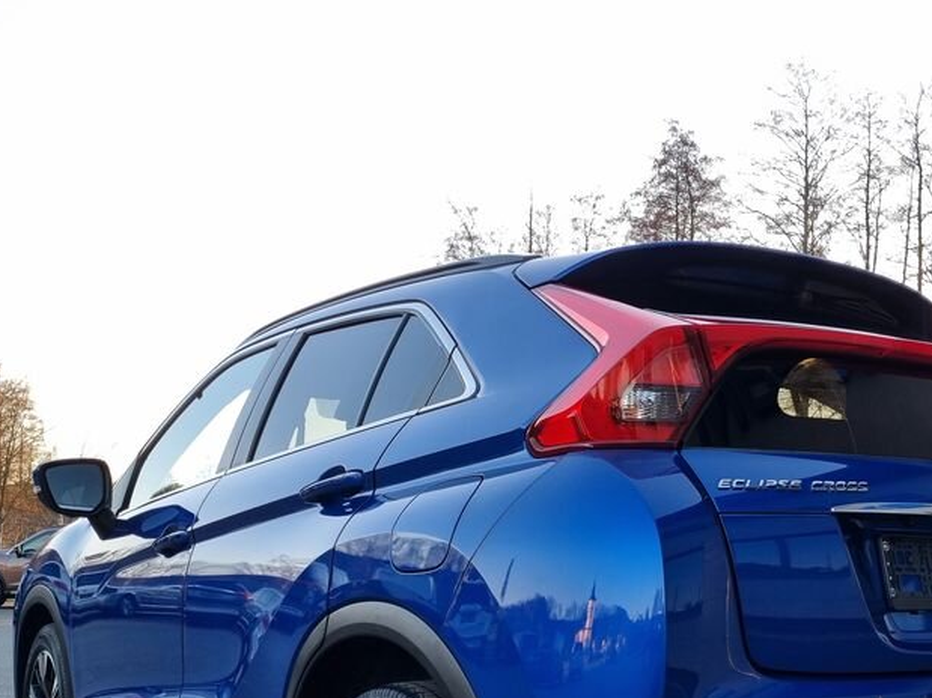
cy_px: 575
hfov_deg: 43.4
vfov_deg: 32.5
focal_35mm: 43
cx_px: 605
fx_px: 1158
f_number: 1.8
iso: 50
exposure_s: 1/191
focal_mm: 5.4
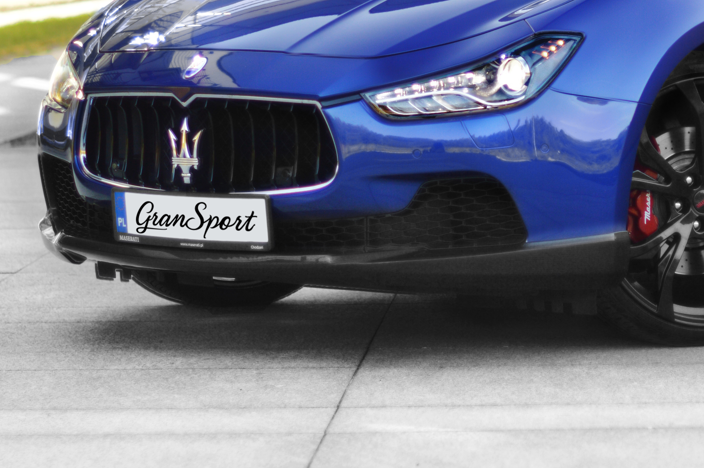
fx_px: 3224
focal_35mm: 165
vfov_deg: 8.3
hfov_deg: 12.3
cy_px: 5
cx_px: 690
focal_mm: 50
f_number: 1.4
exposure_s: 1/400
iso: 100
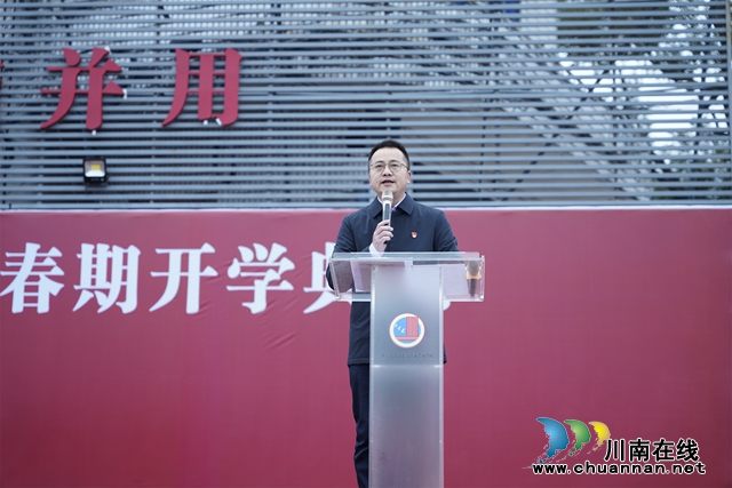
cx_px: 366
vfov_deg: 19.5
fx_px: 1424
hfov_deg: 28.8
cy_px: 244
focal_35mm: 70
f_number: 2.8
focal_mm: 70
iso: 100
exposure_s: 1/50
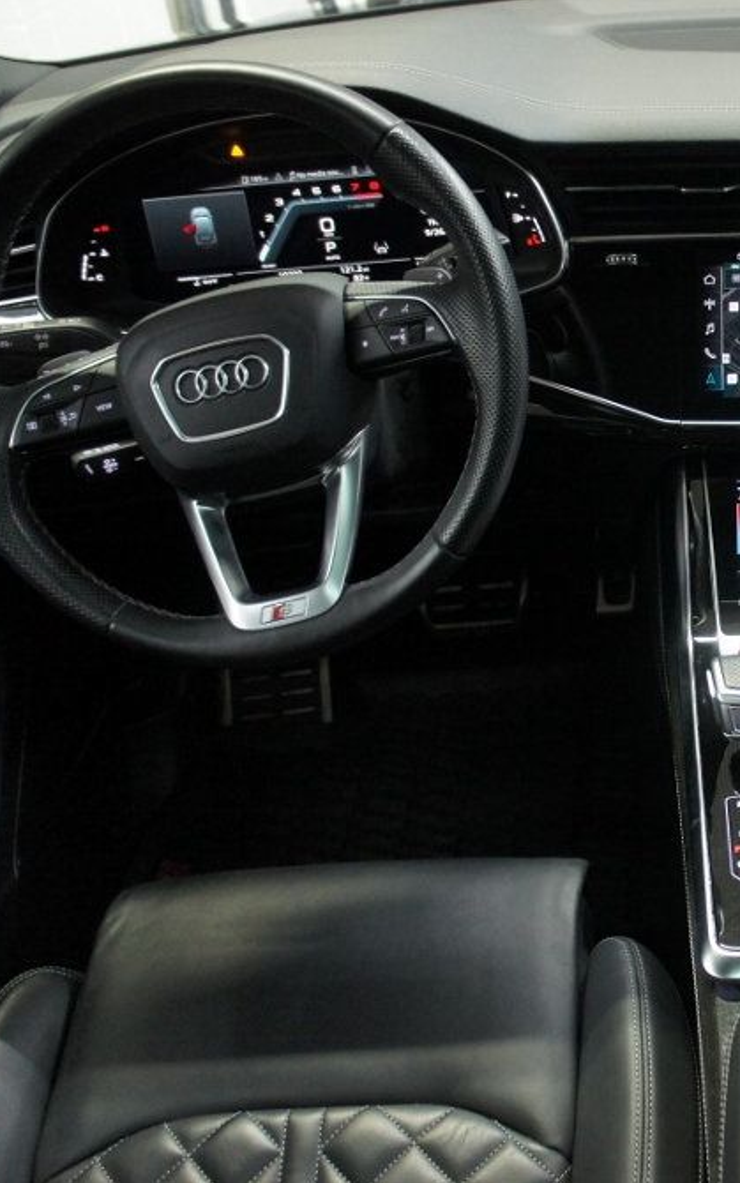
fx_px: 1355
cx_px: 827
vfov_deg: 47.2
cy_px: 599
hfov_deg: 27.7
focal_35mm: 42
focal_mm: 18
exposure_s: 1/30
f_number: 3.5
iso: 1600
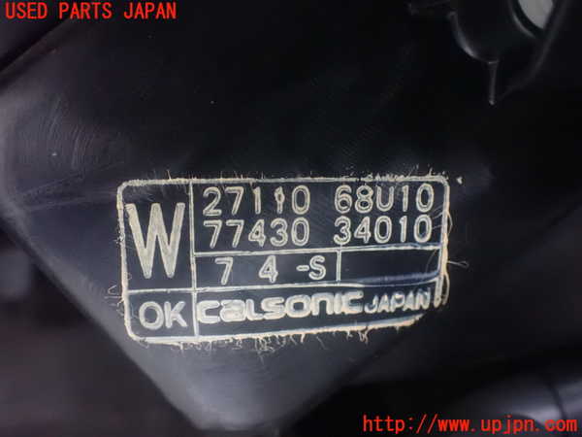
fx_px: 504
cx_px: 291
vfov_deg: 46.8
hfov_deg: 60.0
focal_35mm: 30
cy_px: 218
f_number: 2.3
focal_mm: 5.4
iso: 1600
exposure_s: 1/30
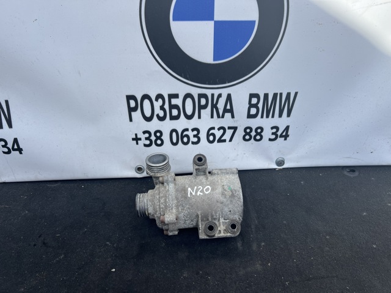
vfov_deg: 53.0
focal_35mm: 26
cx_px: 196
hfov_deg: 67.3
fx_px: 293
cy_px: 146
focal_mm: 5.7
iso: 50
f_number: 1.5
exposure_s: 1/1344
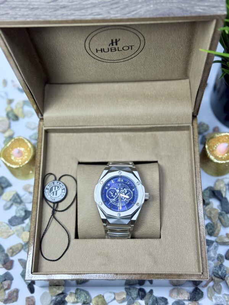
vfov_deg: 39.7
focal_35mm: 48
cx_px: 114
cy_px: 152
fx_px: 423
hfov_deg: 30.3
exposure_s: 1/100
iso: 50
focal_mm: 6.76
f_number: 1.78
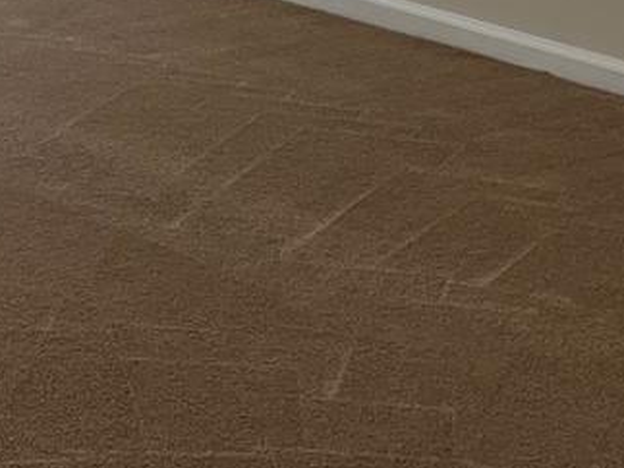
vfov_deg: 8.8
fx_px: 2973
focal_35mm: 165
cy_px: -261
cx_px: -398
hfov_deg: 11.3
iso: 125
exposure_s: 1/107
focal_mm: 5.7
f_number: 1.5
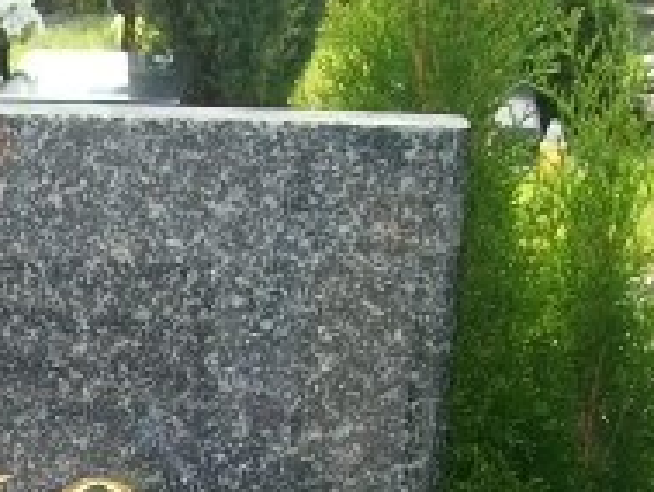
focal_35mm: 122
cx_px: -405
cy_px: 721
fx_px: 2306
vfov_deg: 11.7
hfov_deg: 14.7
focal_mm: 6
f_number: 2.7
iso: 80
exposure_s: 1/400
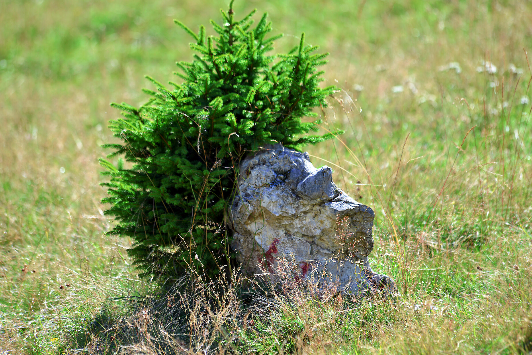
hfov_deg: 6.1
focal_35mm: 340
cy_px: 178
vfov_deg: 4.0
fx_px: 5024
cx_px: 266
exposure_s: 1/250
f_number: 6.3
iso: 125
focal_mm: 340
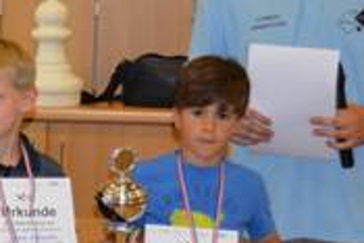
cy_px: 231
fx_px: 1771
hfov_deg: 11.4
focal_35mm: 175
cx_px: -116
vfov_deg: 7.8
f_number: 4.5
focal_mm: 34
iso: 720
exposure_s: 1/60
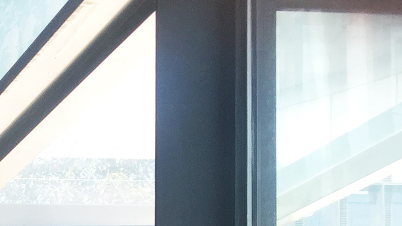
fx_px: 1375
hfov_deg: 14.5
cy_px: 548
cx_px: -330
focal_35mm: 129
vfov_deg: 8.6
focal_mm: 4.15
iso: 32
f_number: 2.2
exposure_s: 1/111
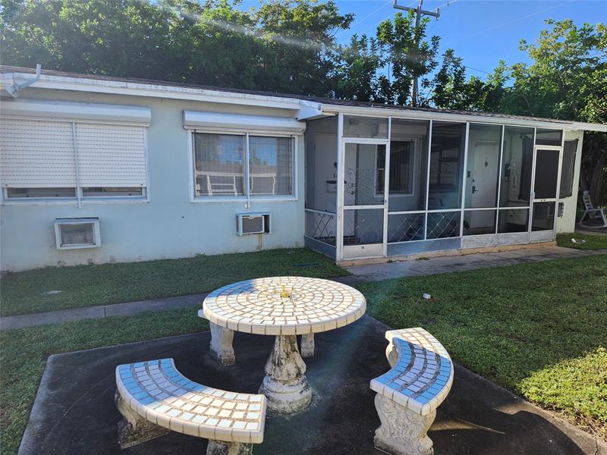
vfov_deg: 58.9
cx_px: 304
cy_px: 228
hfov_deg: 73.9
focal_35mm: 23
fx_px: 403
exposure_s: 1/699
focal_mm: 5.54
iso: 25
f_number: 1.8
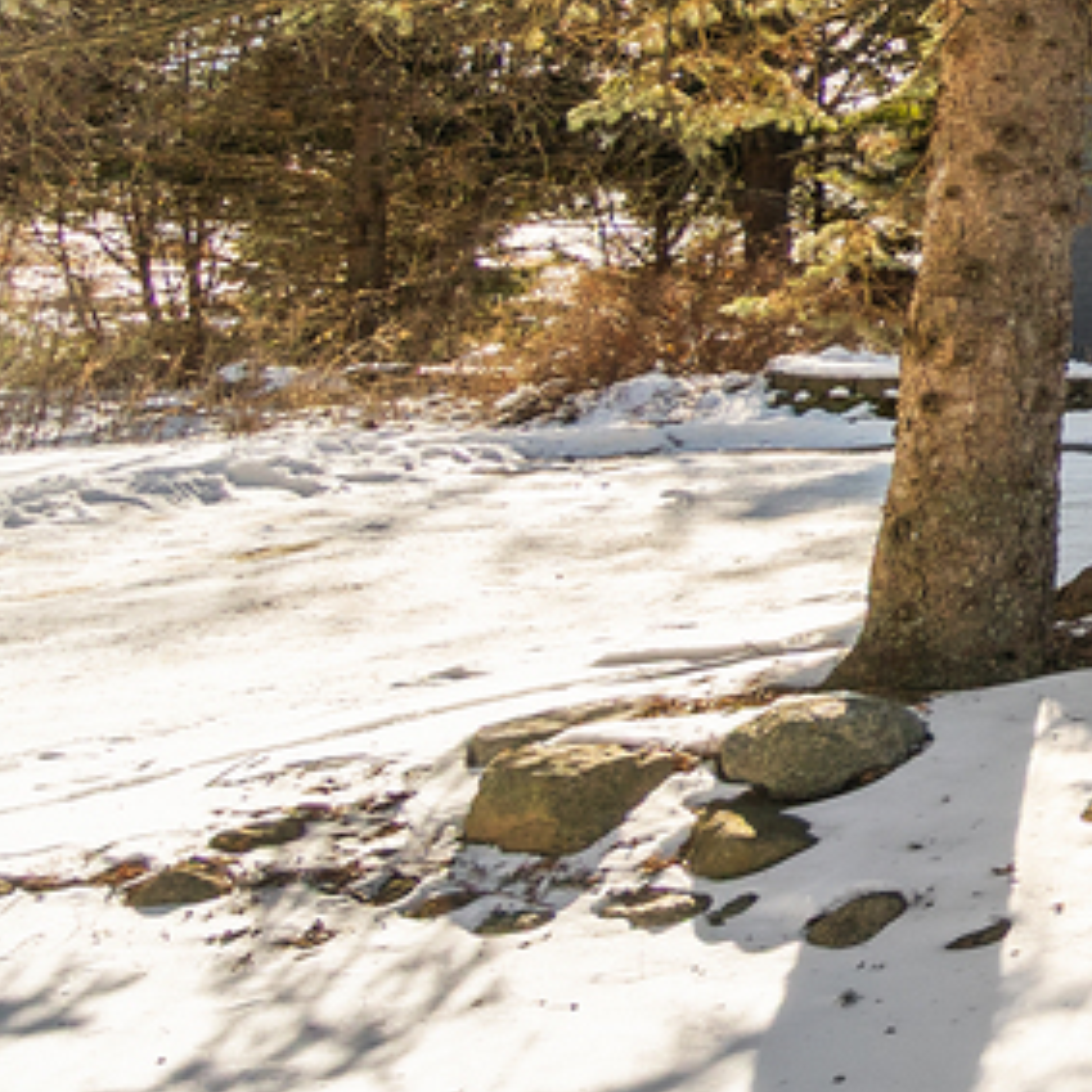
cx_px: 2578
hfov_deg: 15.0
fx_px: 2605
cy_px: -150
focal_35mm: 73
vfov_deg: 22.2
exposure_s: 1/320
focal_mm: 10
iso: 100
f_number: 6.3
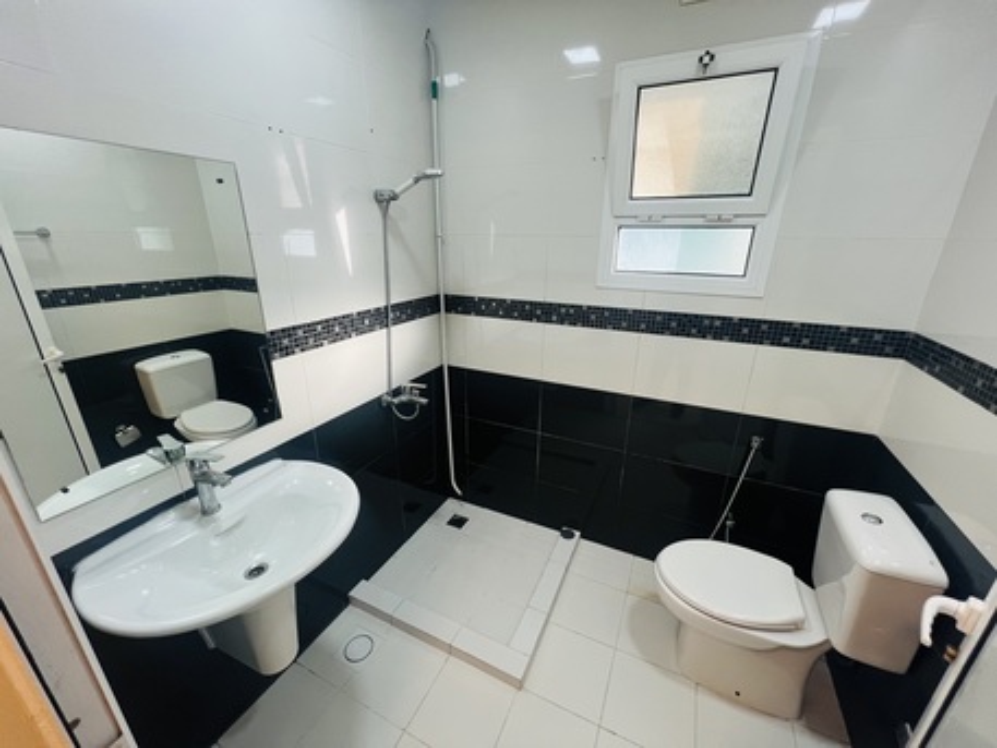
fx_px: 375
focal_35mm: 13
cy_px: 374
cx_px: 498
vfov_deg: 89.9
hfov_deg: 106.2
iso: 125
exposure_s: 1/99
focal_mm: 1.57
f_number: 1.8
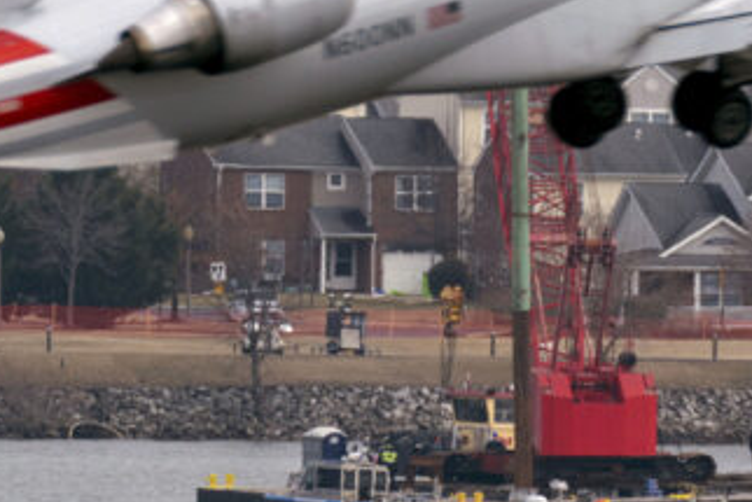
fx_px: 55775
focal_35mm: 2669
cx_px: 752
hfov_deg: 0.8
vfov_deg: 0.5
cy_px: -74
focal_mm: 840
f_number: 5.6
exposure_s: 1/500
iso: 250
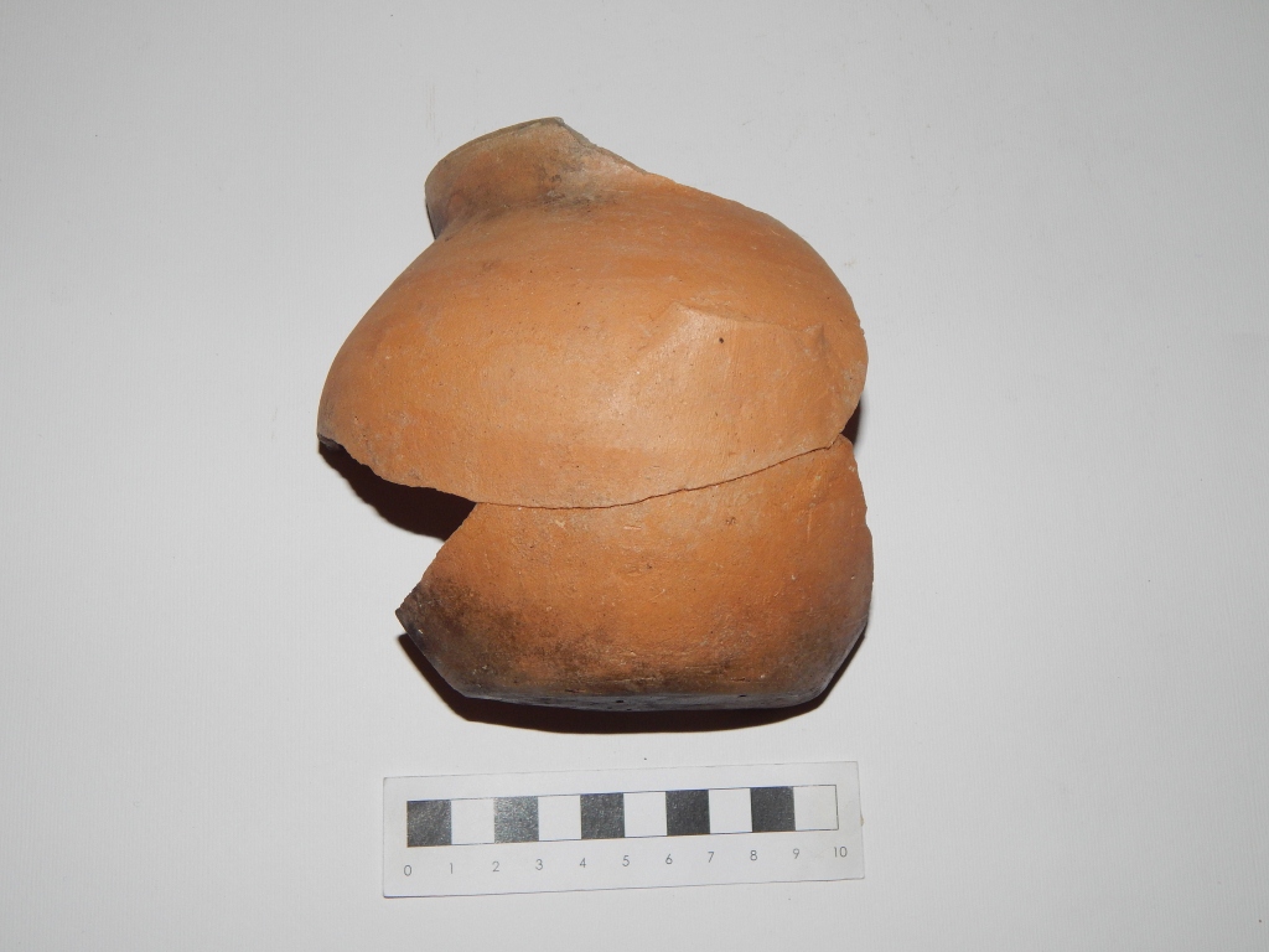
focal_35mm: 43
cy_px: 476
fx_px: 1576
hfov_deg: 43.9
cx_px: 634
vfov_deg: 33.6
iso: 200
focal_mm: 7.7
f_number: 7.1
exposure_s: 1/30
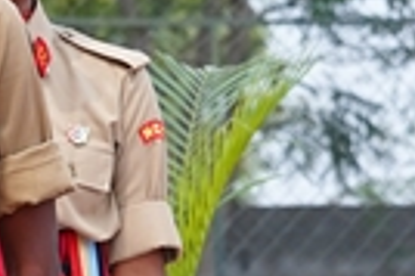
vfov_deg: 1.7
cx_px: 375
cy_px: 231
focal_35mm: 802
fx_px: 9234
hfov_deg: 2.6
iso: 400
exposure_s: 1/640
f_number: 7.1
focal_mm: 105
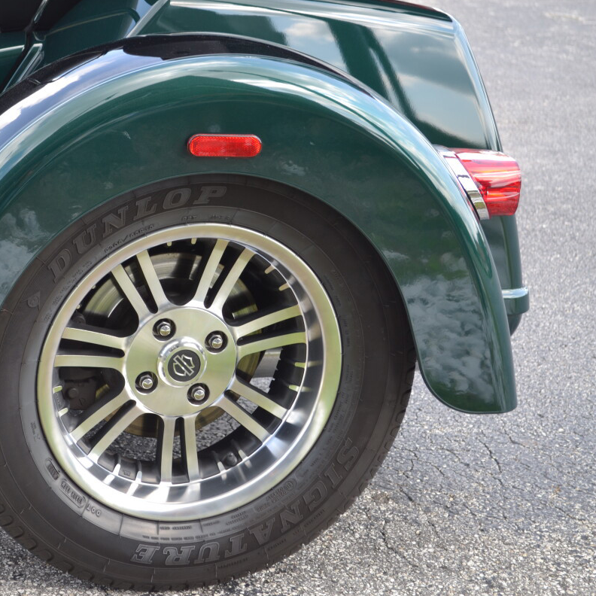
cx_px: 172
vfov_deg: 20.4
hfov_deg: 20.3
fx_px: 1656
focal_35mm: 85
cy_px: 296
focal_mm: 44
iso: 100
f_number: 5.3
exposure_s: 1/60
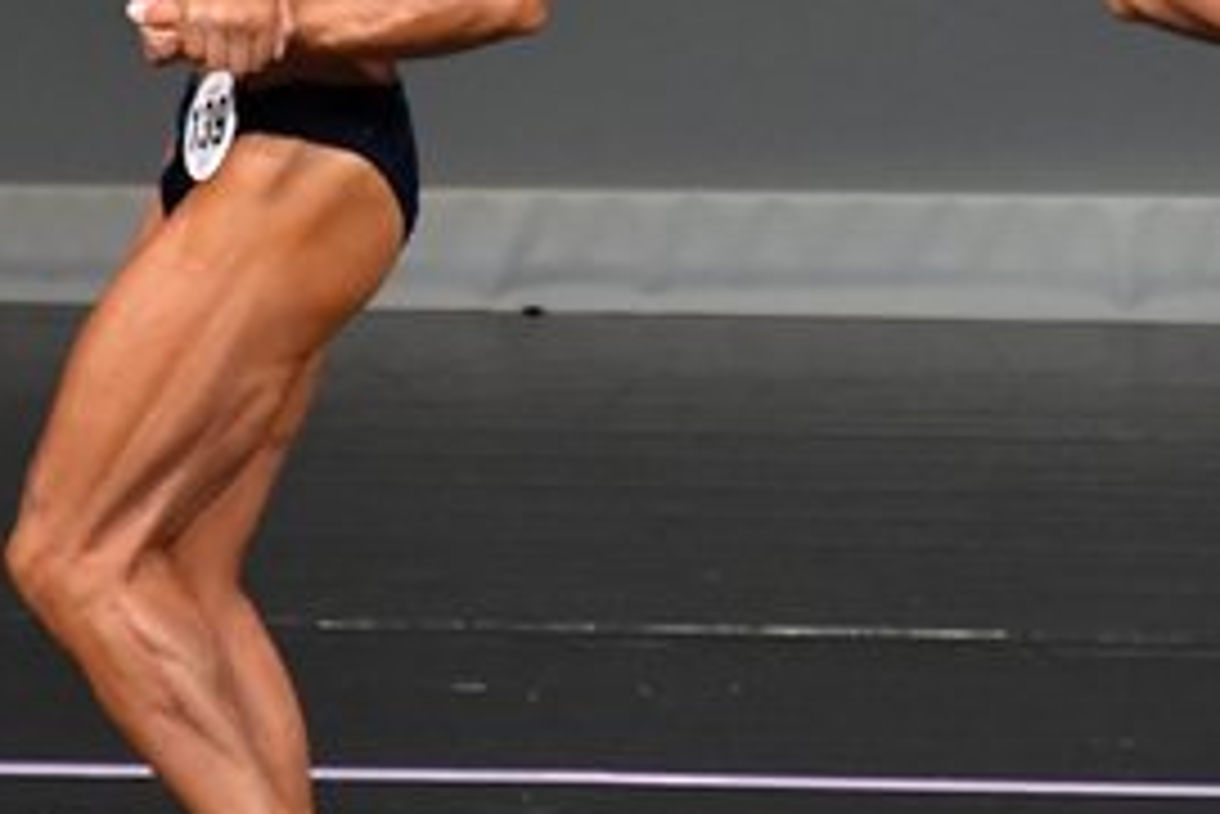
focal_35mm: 986
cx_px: 1042
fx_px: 33431
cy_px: 63
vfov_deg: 1.4
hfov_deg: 2.1
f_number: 5.6
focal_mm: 230
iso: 4000
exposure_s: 1/400
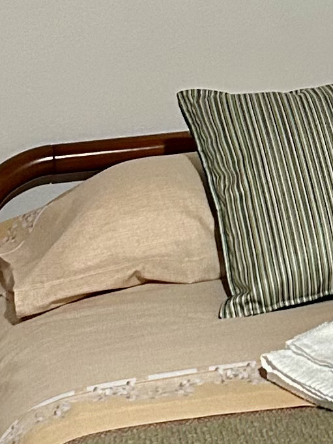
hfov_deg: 9.5
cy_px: 51
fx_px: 1975
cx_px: 433
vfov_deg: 12.7
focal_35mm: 154
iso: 400
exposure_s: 1/50
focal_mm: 5.7
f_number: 1.5
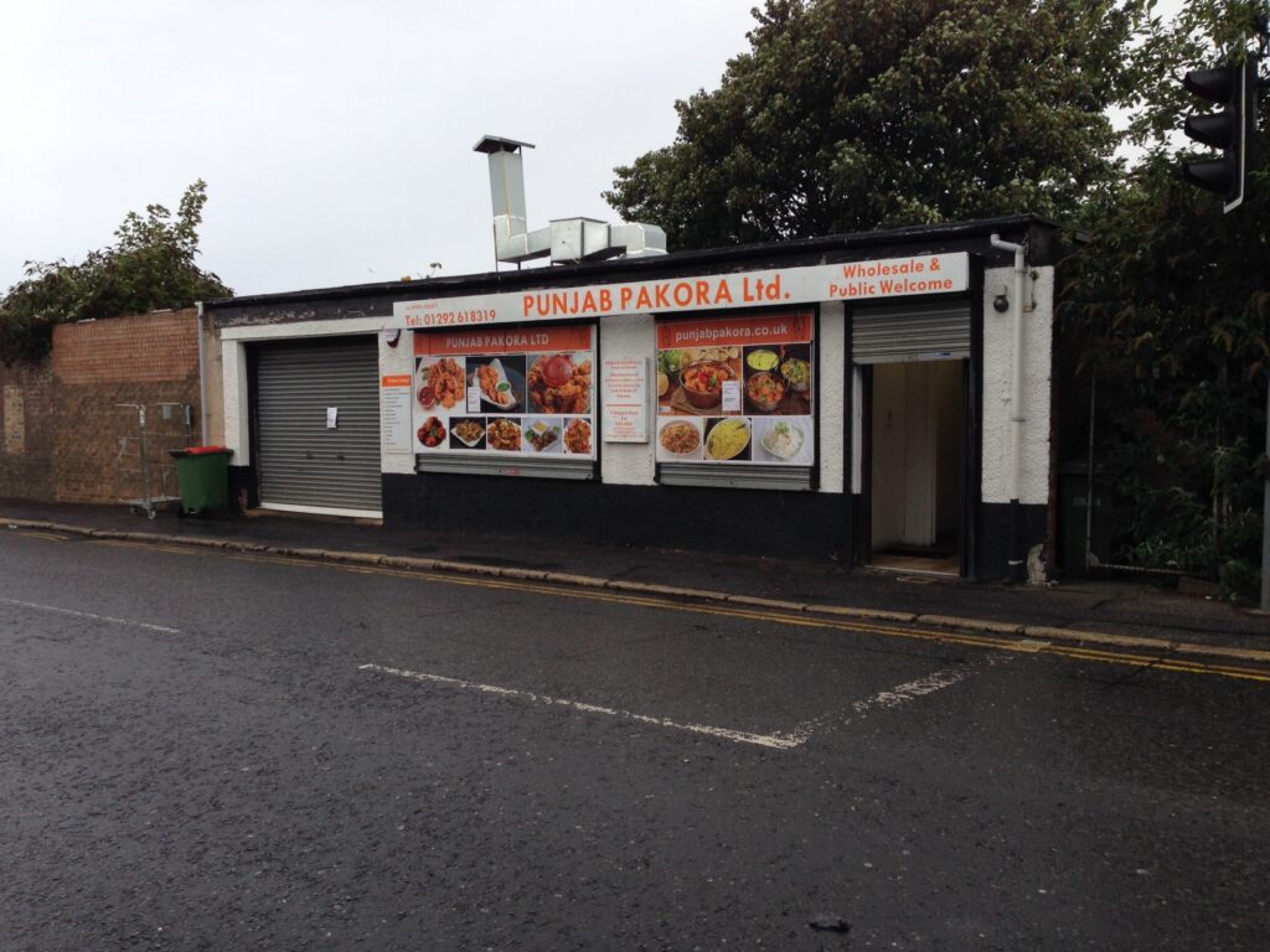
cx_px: 635
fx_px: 1211
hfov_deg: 55.4
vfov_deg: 42.9
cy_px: 476
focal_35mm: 33
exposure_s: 1/390
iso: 50
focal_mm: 4.12
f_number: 2.4
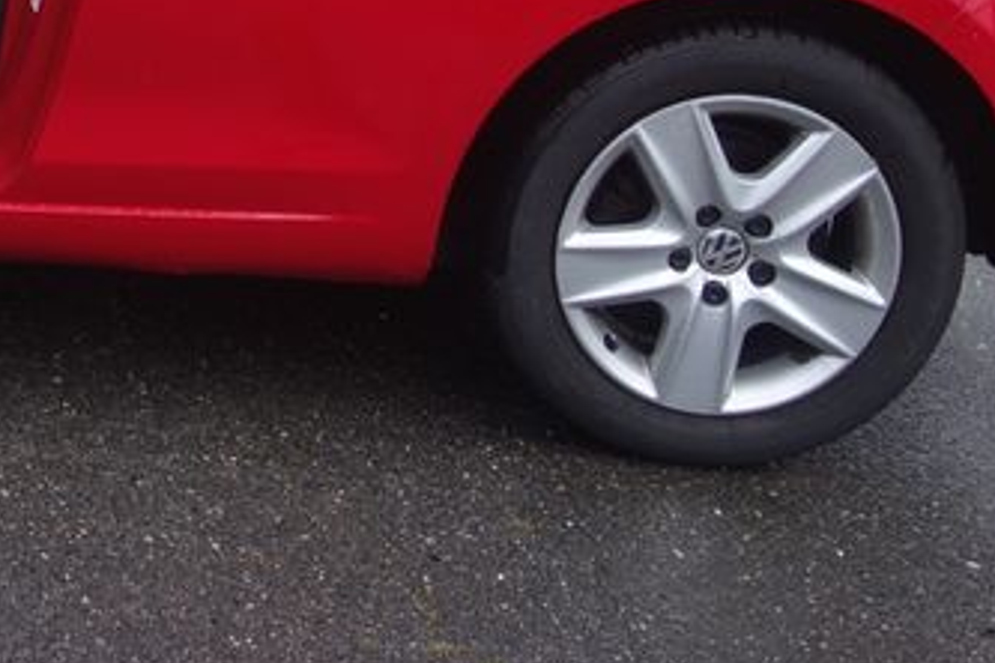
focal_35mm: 86
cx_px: -242
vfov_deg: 15.1
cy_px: -211
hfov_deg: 21.7
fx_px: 2377
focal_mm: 10.4
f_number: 2.2
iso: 125
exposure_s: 1/800
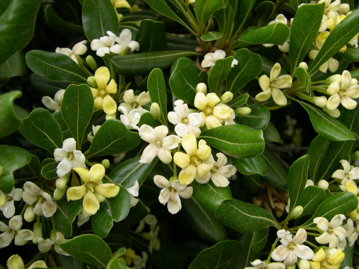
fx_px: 404
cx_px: 177
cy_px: 138
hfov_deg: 47.9
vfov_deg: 36.8
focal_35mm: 39
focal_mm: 8
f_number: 2.8
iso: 100
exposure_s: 1/357
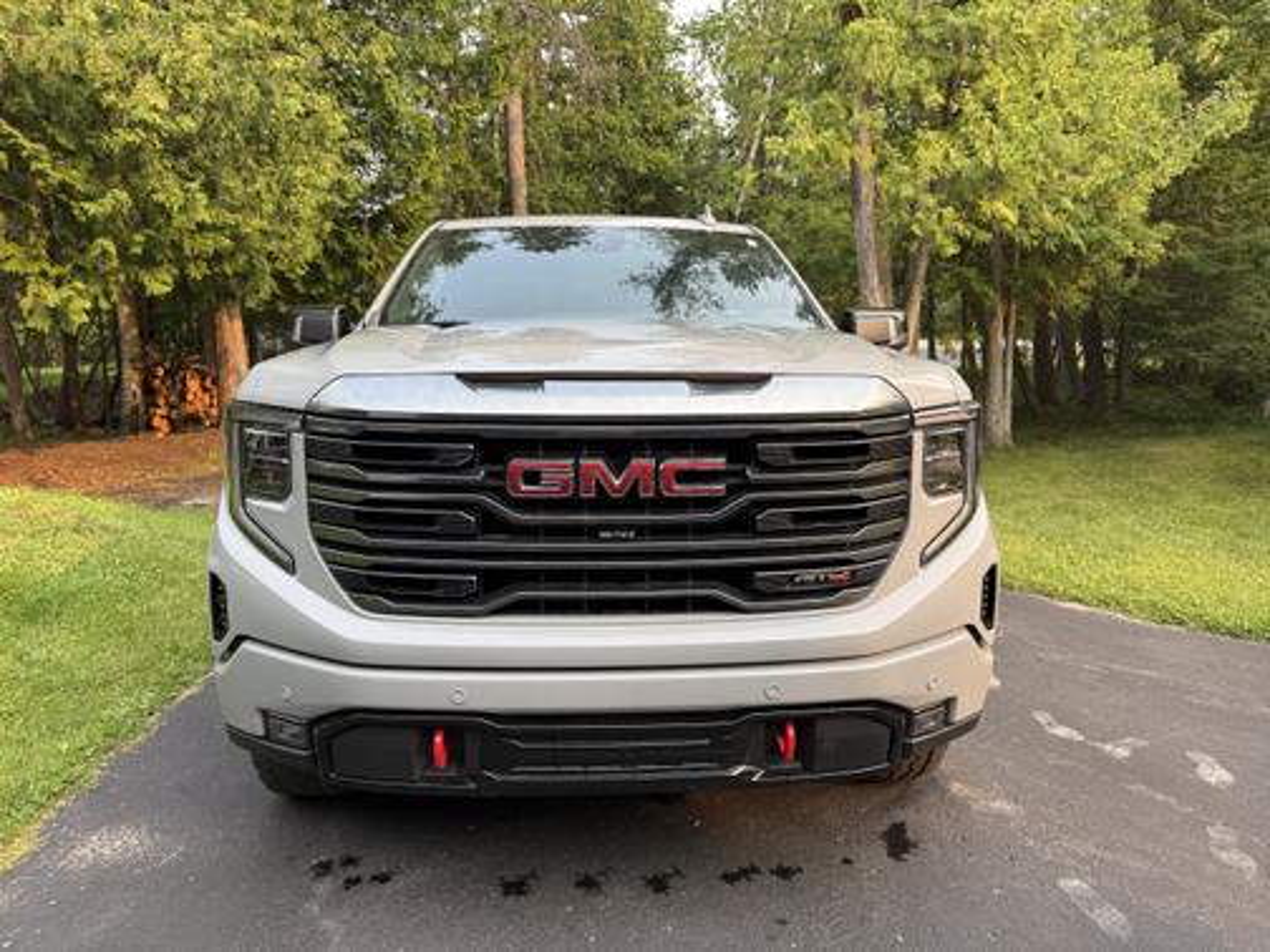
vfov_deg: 56.8
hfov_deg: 71.6
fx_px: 881
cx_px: 635
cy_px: 476
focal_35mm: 24
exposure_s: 1/501
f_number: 1.78
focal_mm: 6.76
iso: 80
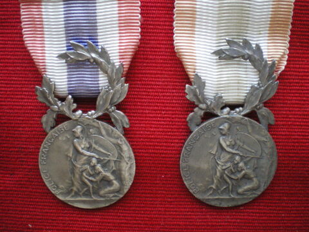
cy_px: 116
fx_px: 339
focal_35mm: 38
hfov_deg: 49.0
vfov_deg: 37.7
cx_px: 154
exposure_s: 1/50
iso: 400
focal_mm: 6.3
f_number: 3.1
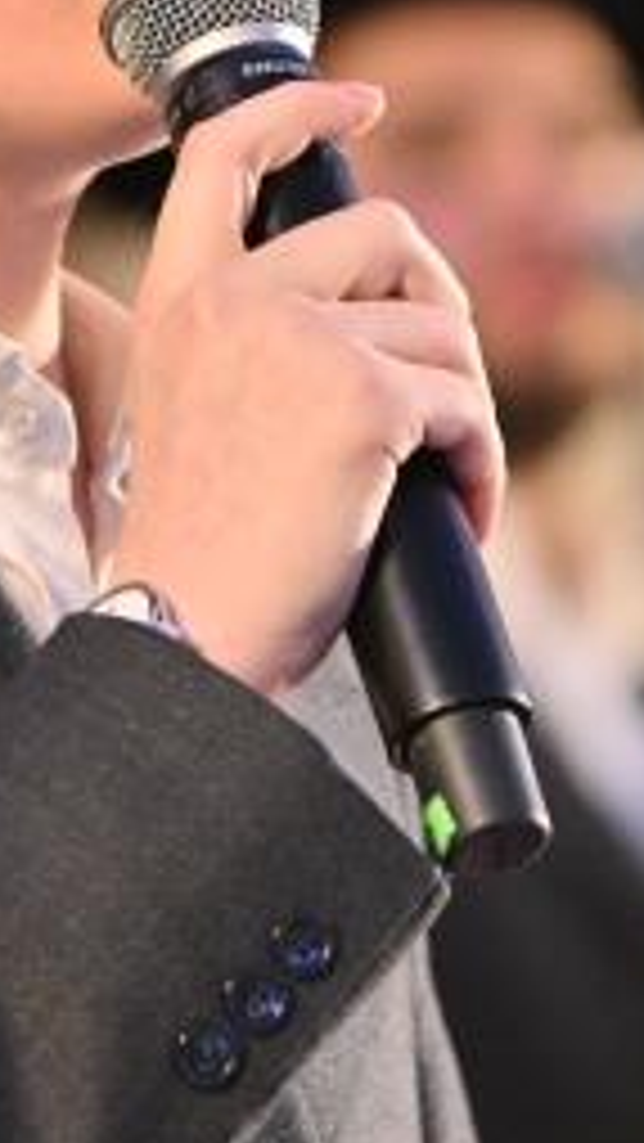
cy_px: -2
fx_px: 15988
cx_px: 122
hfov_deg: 2.3
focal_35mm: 527
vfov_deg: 4.1
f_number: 2.8
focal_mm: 125
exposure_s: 1/320
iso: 800
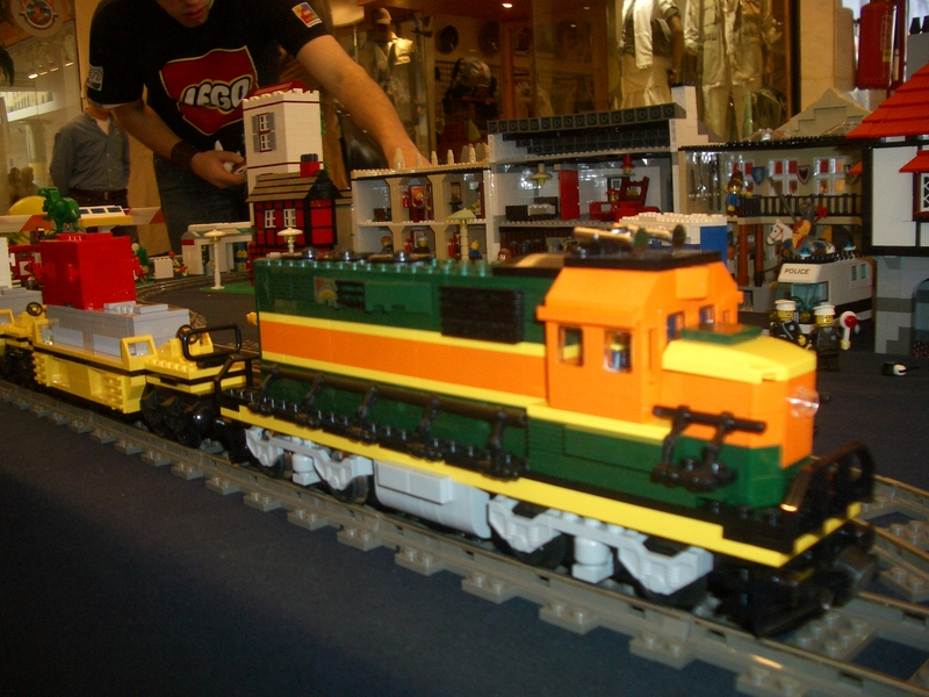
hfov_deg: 52.6
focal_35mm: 35
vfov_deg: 40.7
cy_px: 348
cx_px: 464
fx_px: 939
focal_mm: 5.8
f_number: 2.6
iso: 100
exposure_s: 1/60
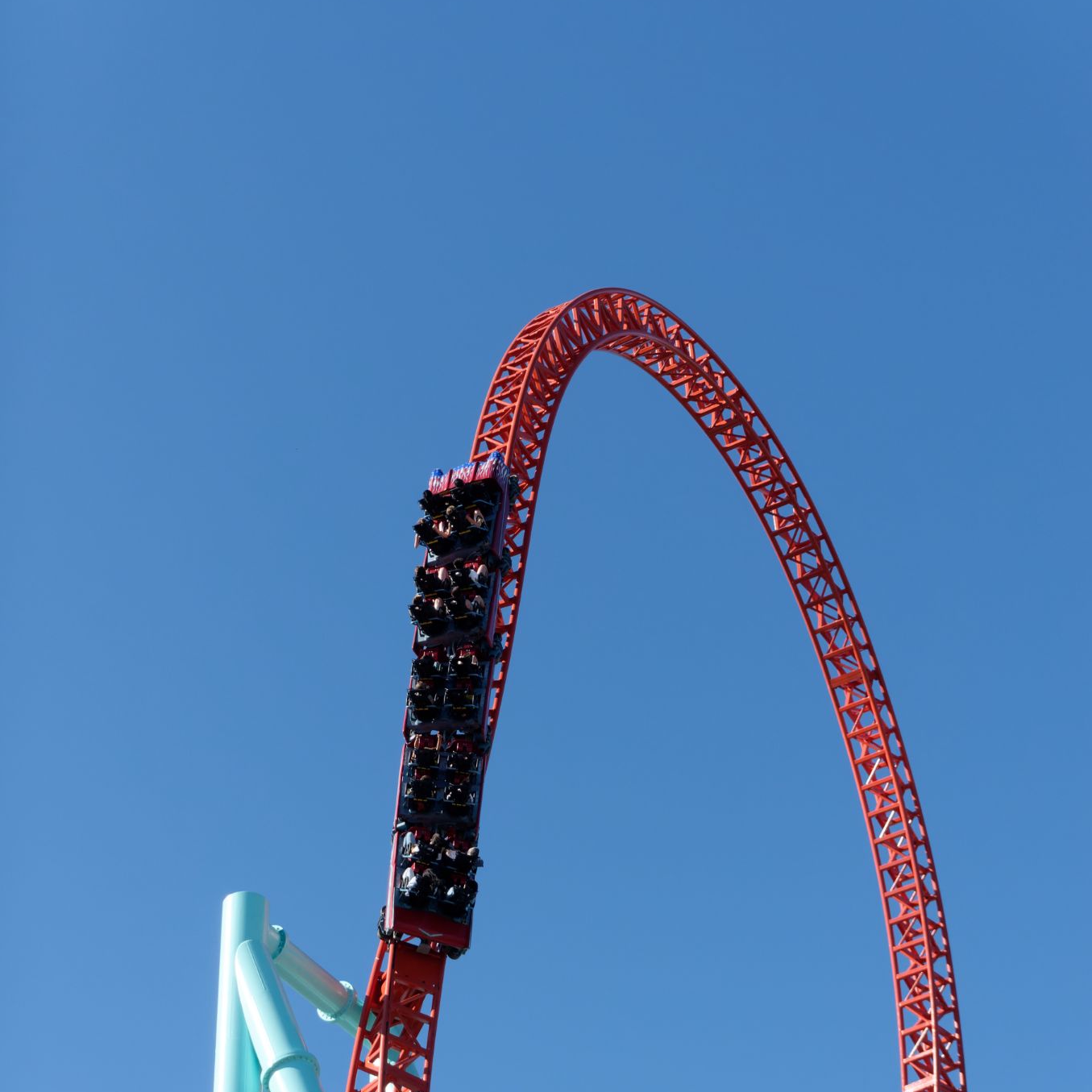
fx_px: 3712
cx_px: 549
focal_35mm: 104
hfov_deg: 16.7
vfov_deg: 16.7
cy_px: 608
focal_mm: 29.7
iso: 320
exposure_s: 1/2000
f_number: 4
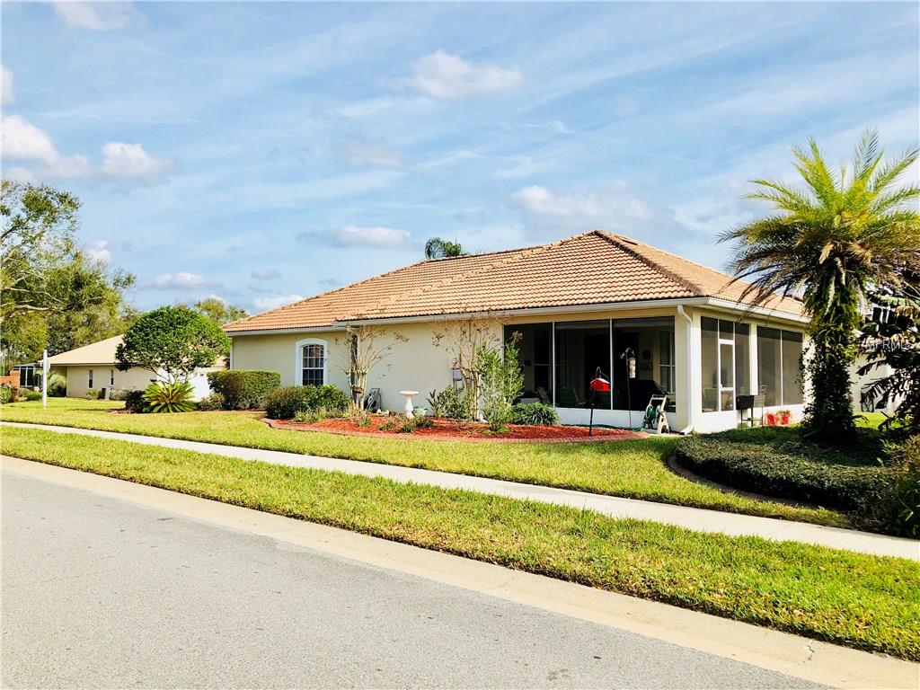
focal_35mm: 28
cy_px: 345
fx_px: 744
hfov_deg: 63.4
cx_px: 460
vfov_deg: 49.7
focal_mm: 3.99
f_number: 1.8
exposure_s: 1/2288
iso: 20
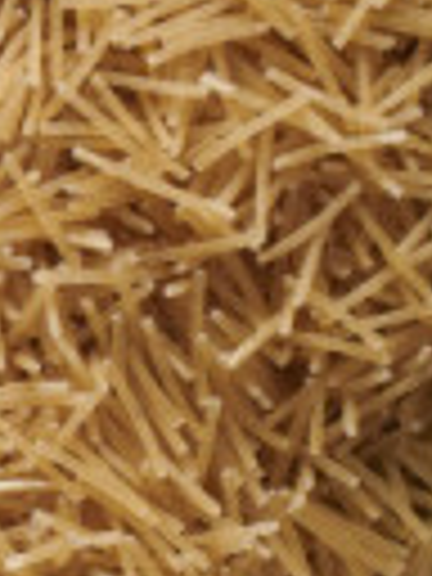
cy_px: 378
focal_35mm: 300
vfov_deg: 6.6
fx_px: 4992
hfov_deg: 4.5
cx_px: -1310
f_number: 8
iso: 160
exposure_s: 1/100
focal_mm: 50
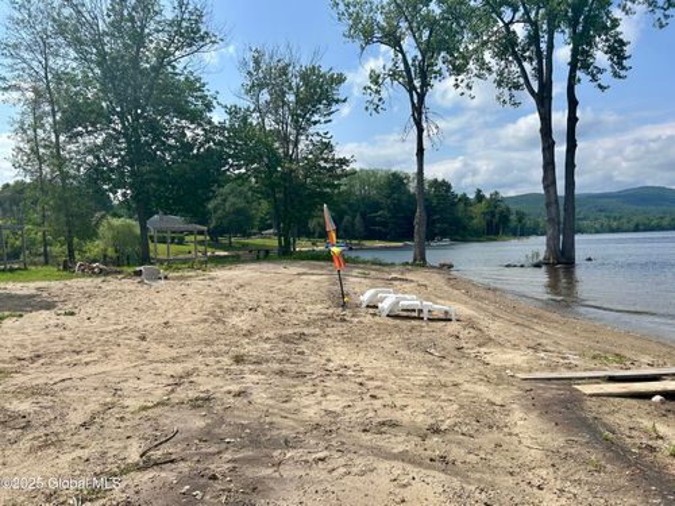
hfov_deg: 67.3
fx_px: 507
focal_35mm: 26
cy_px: 253
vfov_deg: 53.1
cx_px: 338
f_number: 1.5
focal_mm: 5.7
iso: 50
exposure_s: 1/5882
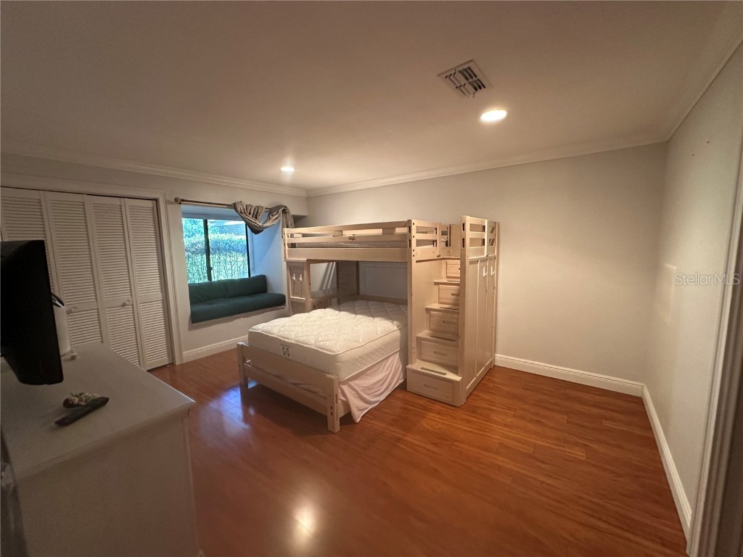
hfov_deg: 102.1
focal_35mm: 14
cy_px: 278
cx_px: 372
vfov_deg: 85.7
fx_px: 300
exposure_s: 1/60
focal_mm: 2.22
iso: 640
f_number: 2.2
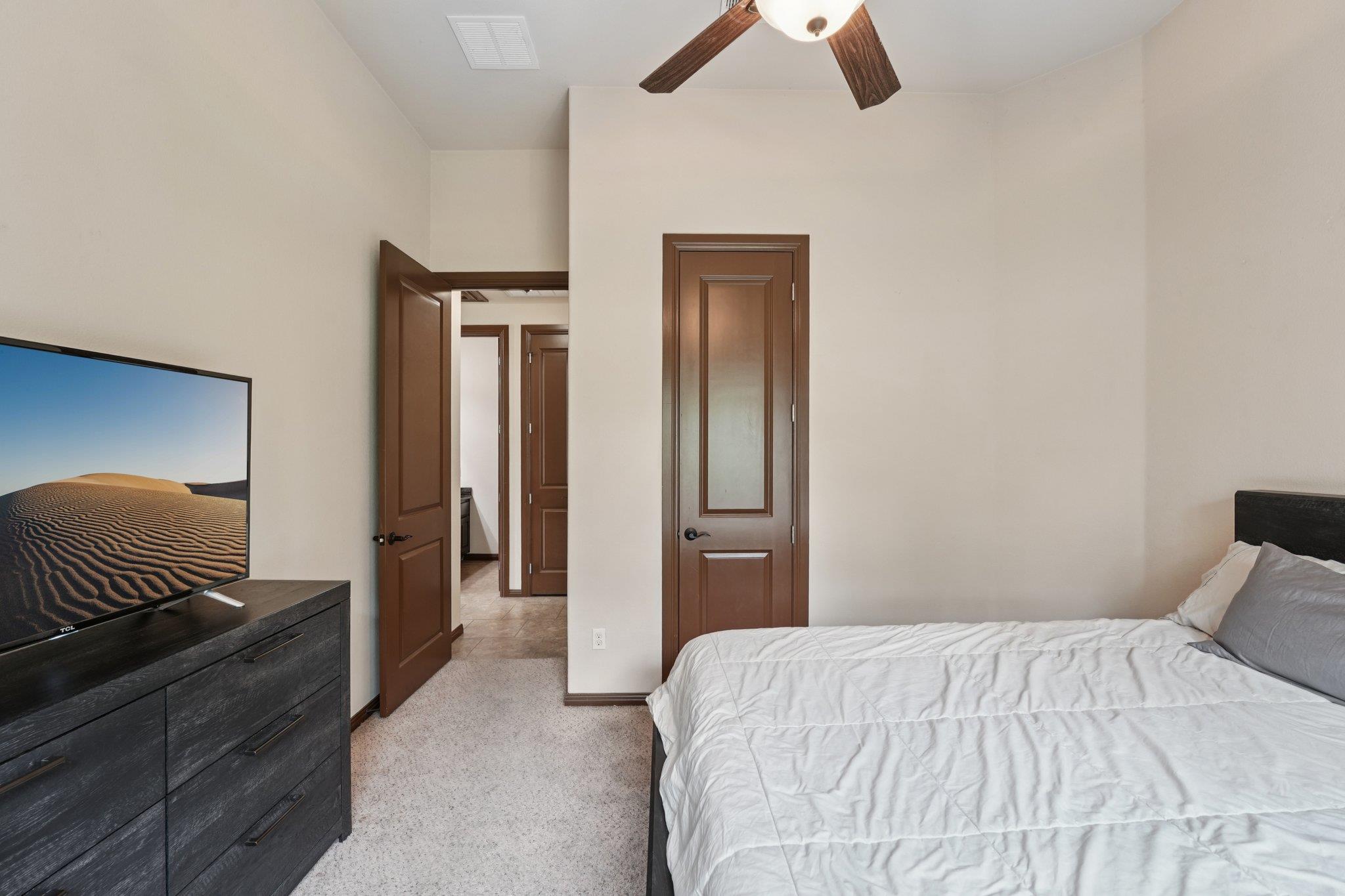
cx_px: 672
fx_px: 523
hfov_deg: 104.3
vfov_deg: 81.2
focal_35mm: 14
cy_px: 448
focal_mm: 14
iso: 320
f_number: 9
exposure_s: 1/5
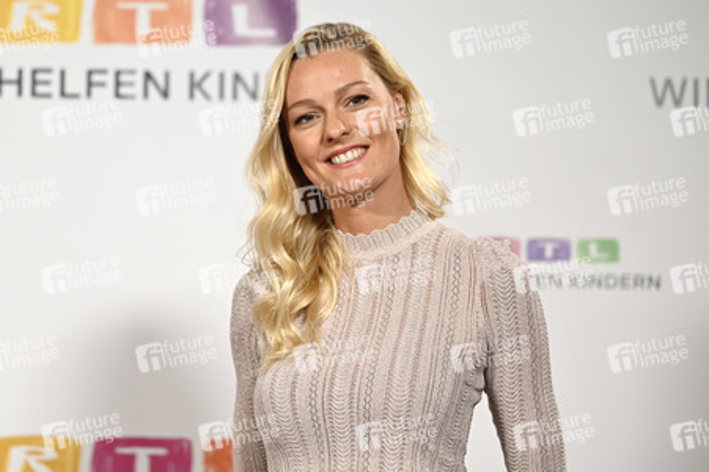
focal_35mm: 125
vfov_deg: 11.0
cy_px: 236
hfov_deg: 16.4
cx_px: 354
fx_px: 2460
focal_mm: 125
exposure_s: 1/200
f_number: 2.8
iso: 500
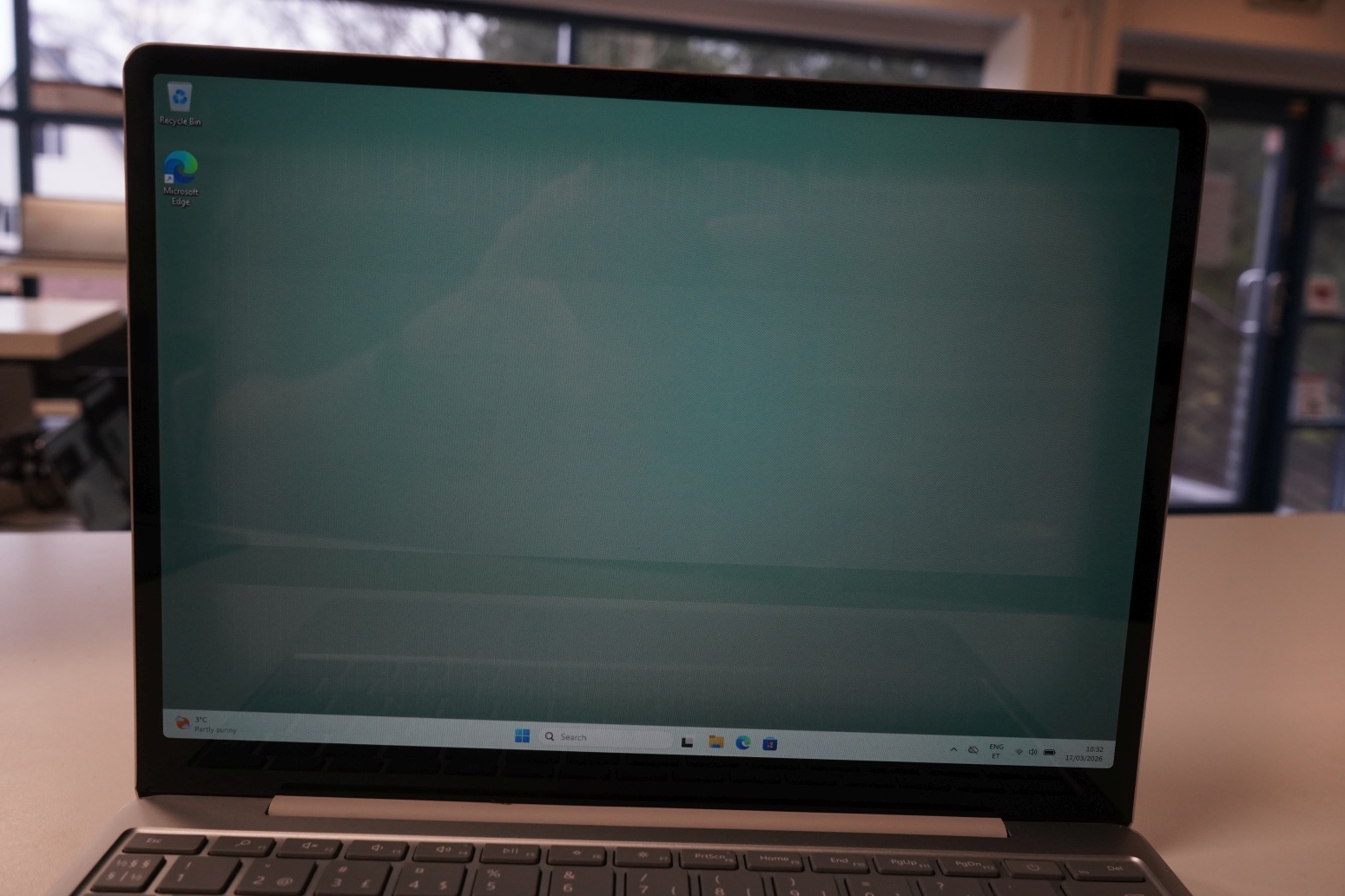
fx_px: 1158
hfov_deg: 60.3
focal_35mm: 31
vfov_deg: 42.3
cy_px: 447
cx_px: 679
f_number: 8
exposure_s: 1/200
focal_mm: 30
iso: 2500
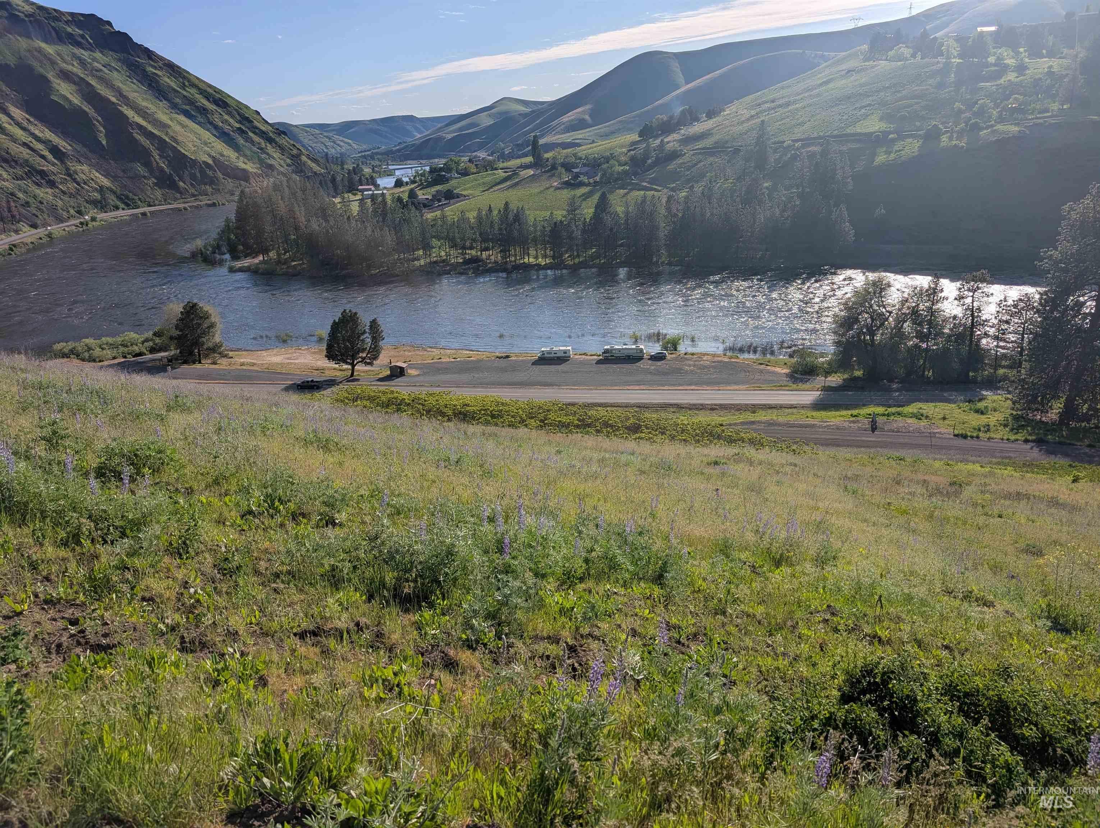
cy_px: 414
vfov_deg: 56.9
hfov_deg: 71.5
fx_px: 764
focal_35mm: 24
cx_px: 550
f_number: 1.68
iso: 19
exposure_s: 1/2445
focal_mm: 6.9
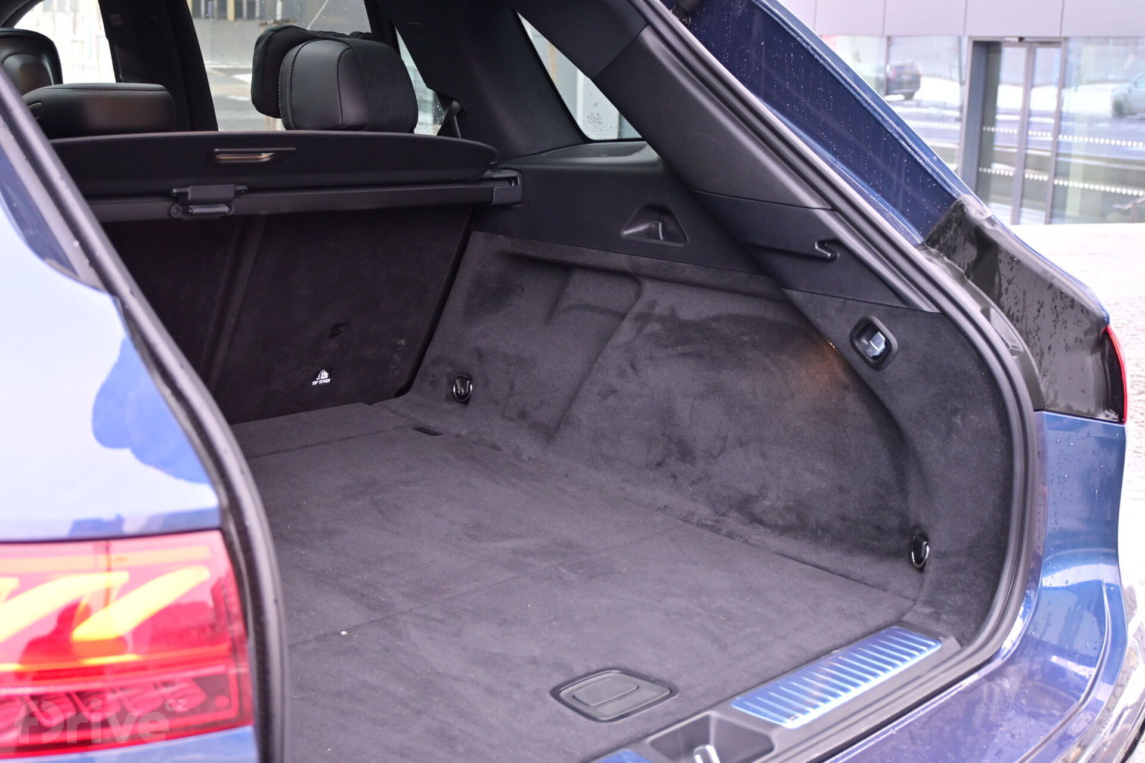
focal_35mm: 45
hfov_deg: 43.6
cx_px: 572
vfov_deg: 29.9
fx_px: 1431
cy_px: 382
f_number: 4.8
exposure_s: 1/50
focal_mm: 30
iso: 500
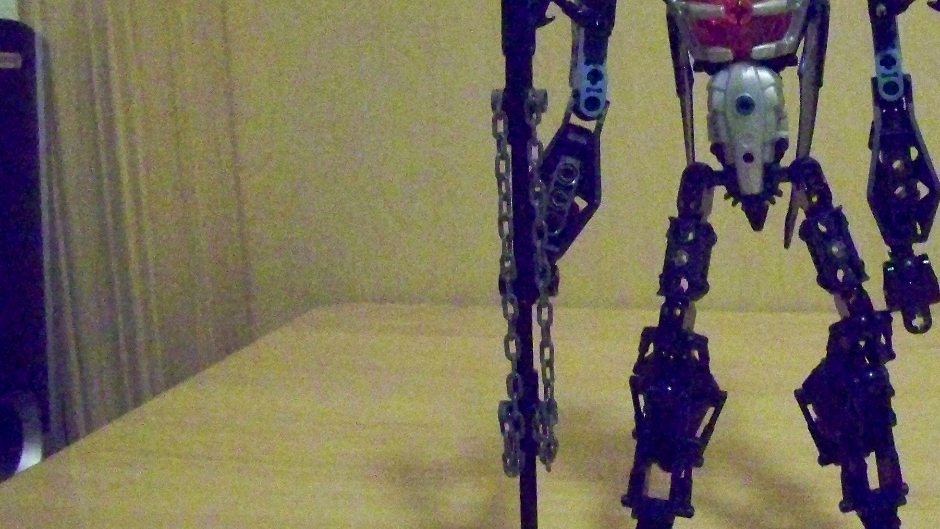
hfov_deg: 31.7
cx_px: 718
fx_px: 1620
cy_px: 127
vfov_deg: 18.4
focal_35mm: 65
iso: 1600
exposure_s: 1/30
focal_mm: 6.3
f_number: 2.8
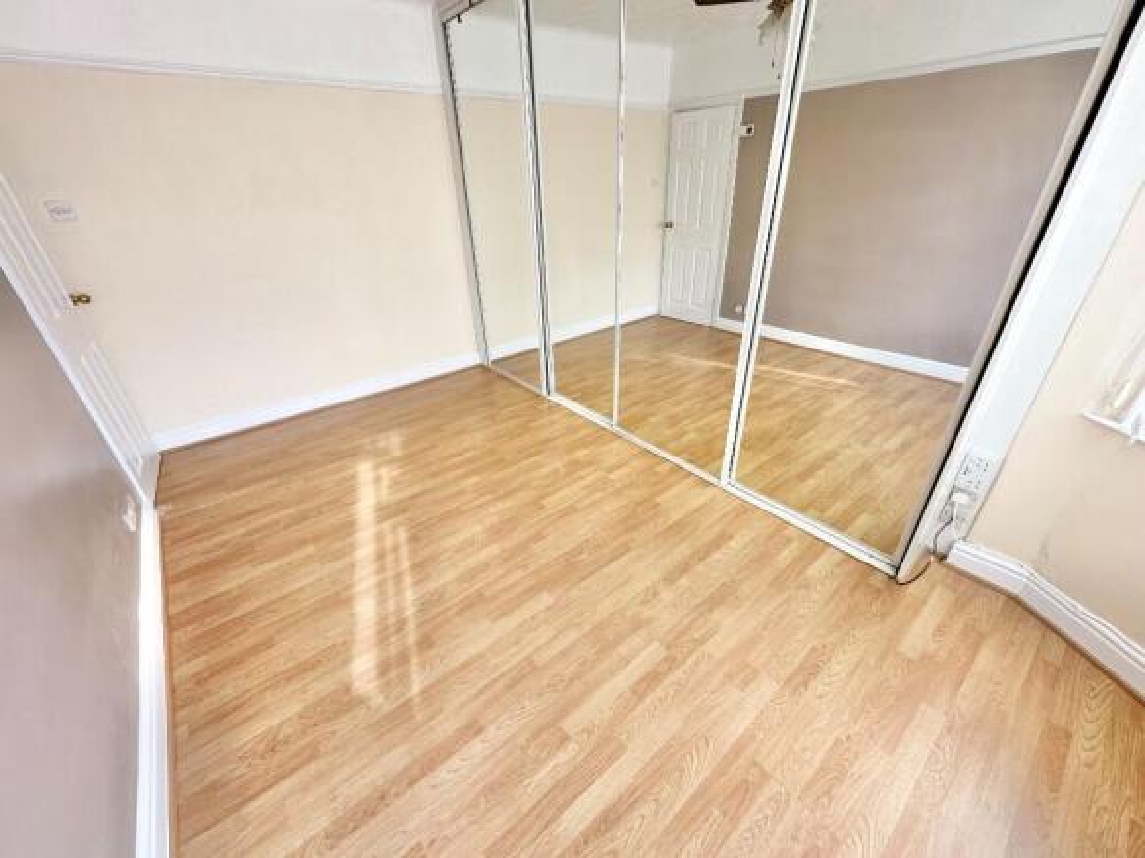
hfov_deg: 102.1
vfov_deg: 85.7
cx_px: 572
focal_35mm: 14
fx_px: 463
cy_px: 429
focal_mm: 2.22
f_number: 2.2
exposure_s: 1/99
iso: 80
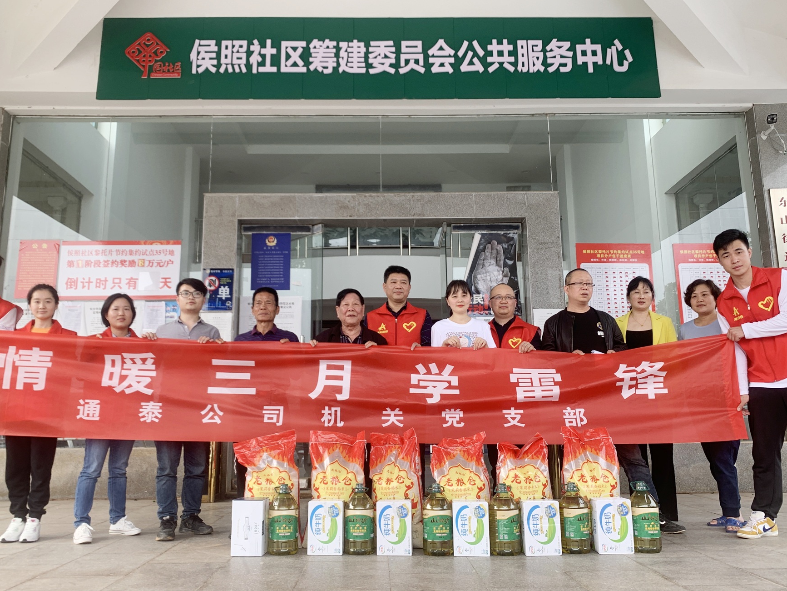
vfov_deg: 46.8
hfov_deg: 60.0
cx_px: 387
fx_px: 682
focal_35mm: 30
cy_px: 289
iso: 25
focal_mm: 4.25
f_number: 1.8
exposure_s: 1/148
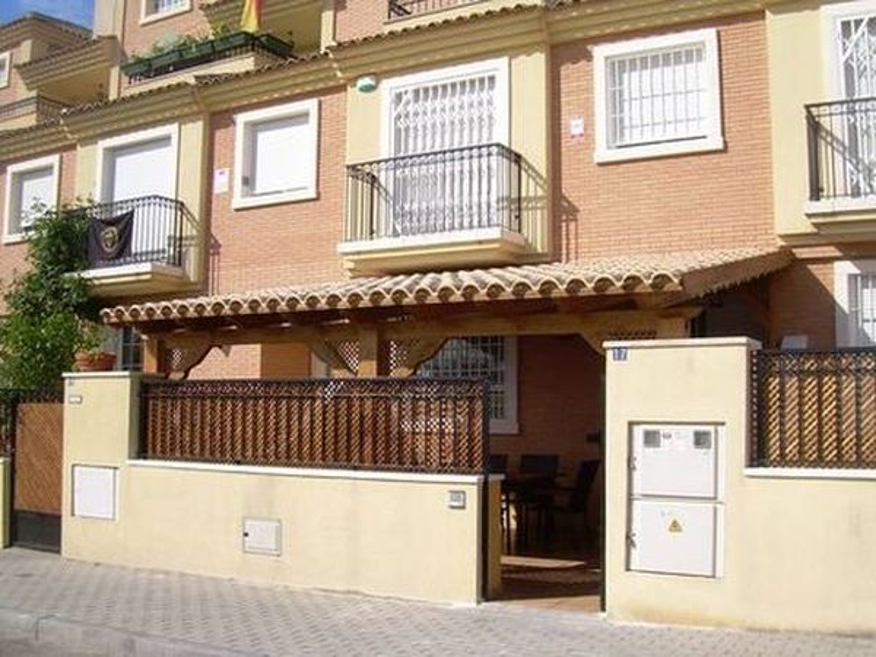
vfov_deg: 37.7
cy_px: 328
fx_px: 962
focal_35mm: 38
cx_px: 438
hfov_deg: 49.0
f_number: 4.6
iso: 50
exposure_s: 1/500
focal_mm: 6.3
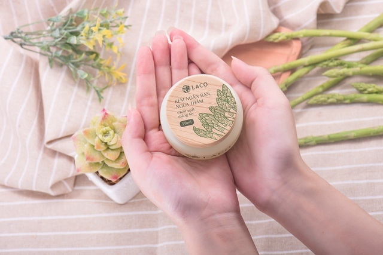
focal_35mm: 105
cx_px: 192
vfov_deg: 13.0
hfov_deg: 19.5
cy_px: 128
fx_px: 1117
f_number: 14
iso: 200
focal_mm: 105
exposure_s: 1/160
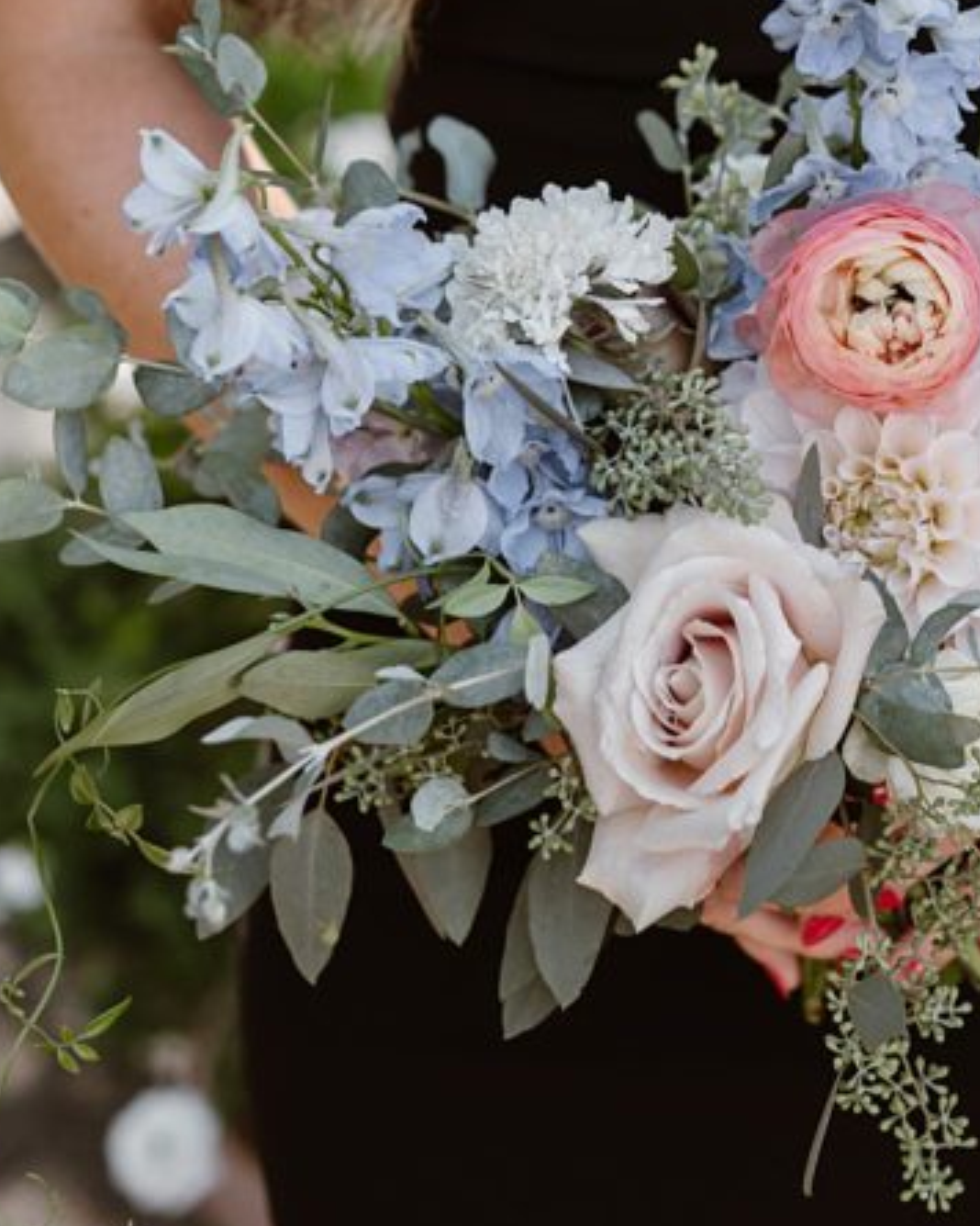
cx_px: 851
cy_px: -77
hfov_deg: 14.1
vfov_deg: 17.3
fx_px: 3916
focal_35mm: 108
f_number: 2.8
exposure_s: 1/125
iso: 125
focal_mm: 50
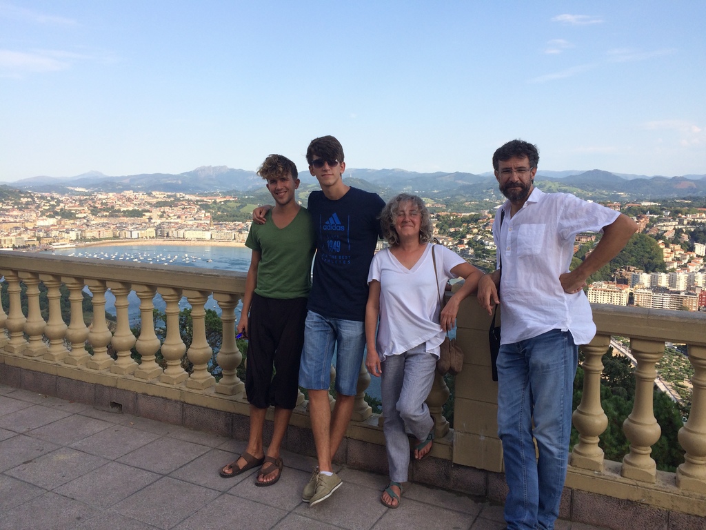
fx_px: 591
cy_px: 265
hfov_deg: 61.7
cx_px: 353
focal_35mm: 29
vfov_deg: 48.2
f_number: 2.2
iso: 32
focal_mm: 4.15
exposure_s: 1/1208
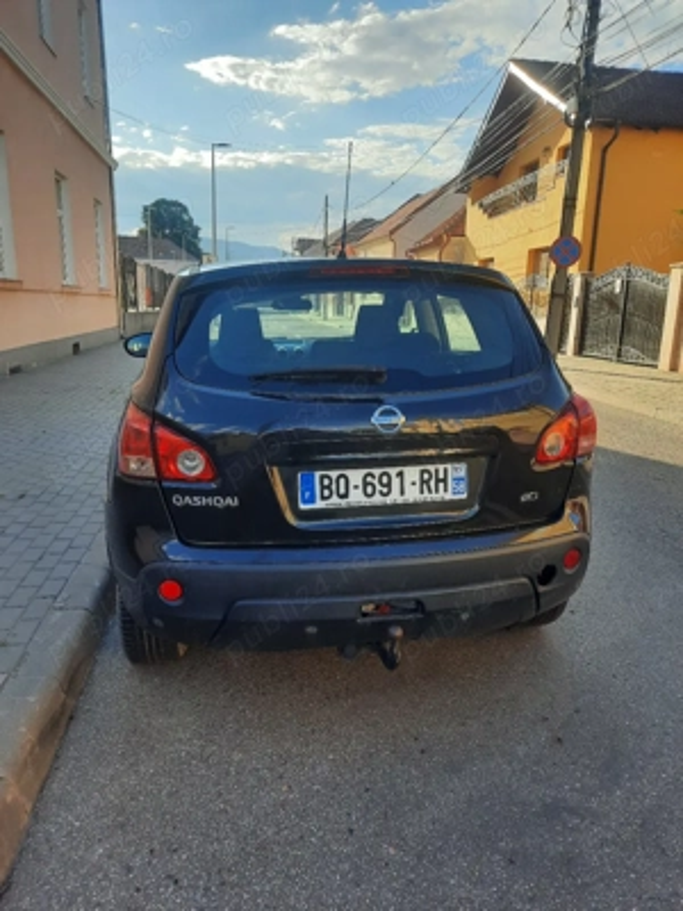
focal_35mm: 25
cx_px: 342
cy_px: 456
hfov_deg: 54.9
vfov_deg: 69.4
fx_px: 658
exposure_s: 1/333
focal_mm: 4.6
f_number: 2
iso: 32
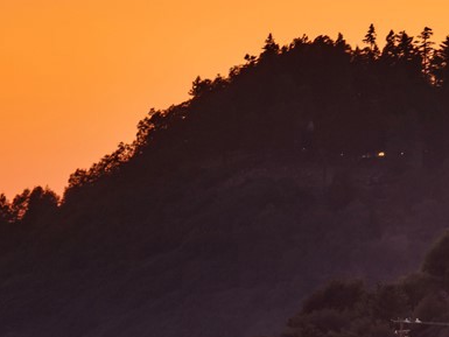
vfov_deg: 2.6
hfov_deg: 3.4
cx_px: 424
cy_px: 261
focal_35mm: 576
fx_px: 7474
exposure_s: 1/5
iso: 100
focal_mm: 100
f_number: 8
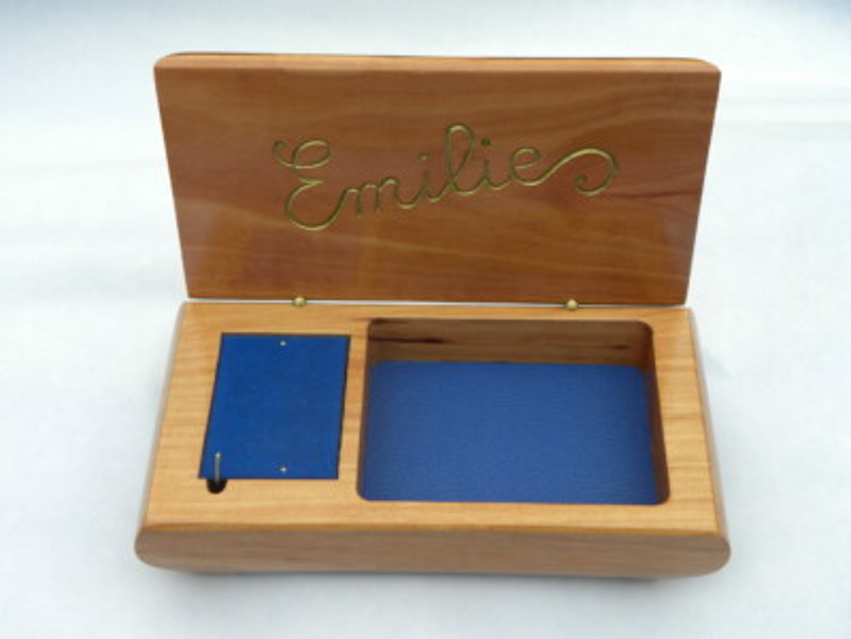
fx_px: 1426
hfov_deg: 33.2
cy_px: 320
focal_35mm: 58
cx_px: 426
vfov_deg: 25.2
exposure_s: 1/64.4
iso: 86
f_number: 3.5
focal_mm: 10.3
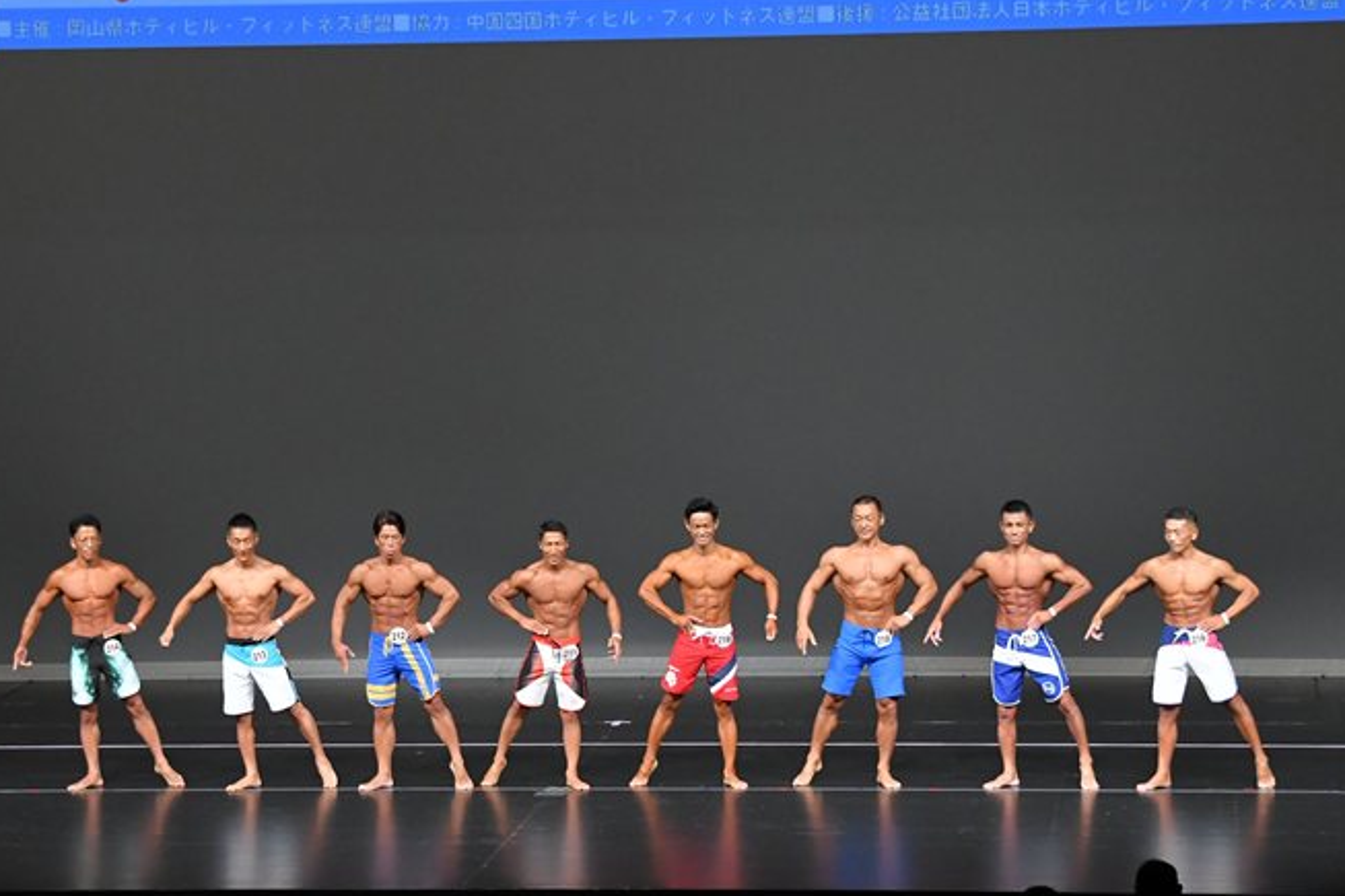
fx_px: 4519
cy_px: 443
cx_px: 574
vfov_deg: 11.3
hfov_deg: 16.9
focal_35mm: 121
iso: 4000
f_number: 5.6
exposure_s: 1/400
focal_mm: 68
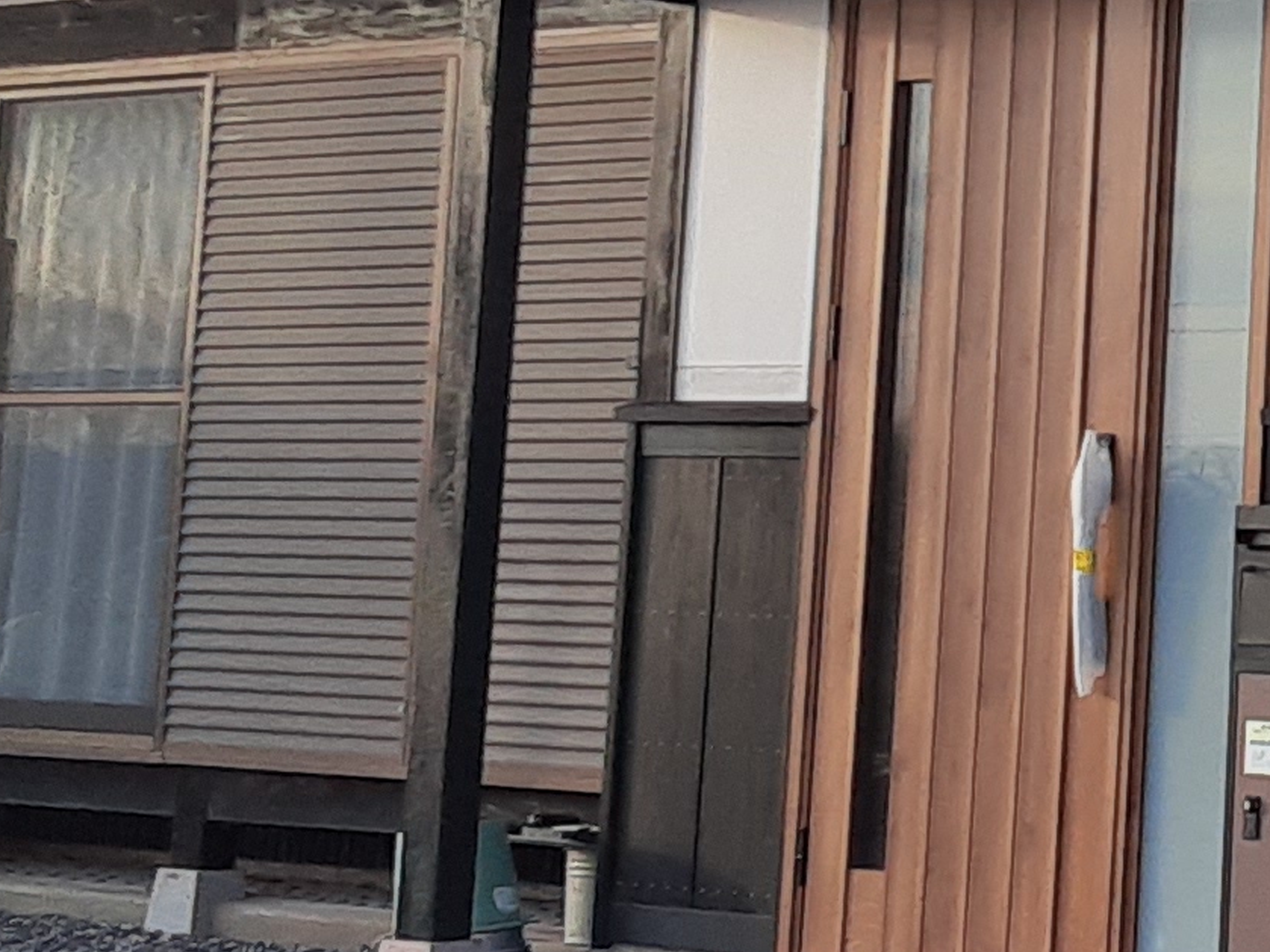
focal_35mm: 105
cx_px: 1603
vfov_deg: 13.9
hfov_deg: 17.7
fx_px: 3852
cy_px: 9
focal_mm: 2.91
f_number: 1.9
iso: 40
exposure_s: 1/457
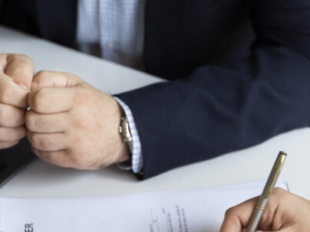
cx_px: 191
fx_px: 1003
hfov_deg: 17.5
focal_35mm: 112
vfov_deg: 13.1
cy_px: 231
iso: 1000
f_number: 2.8
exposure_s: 1/100
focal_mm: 46
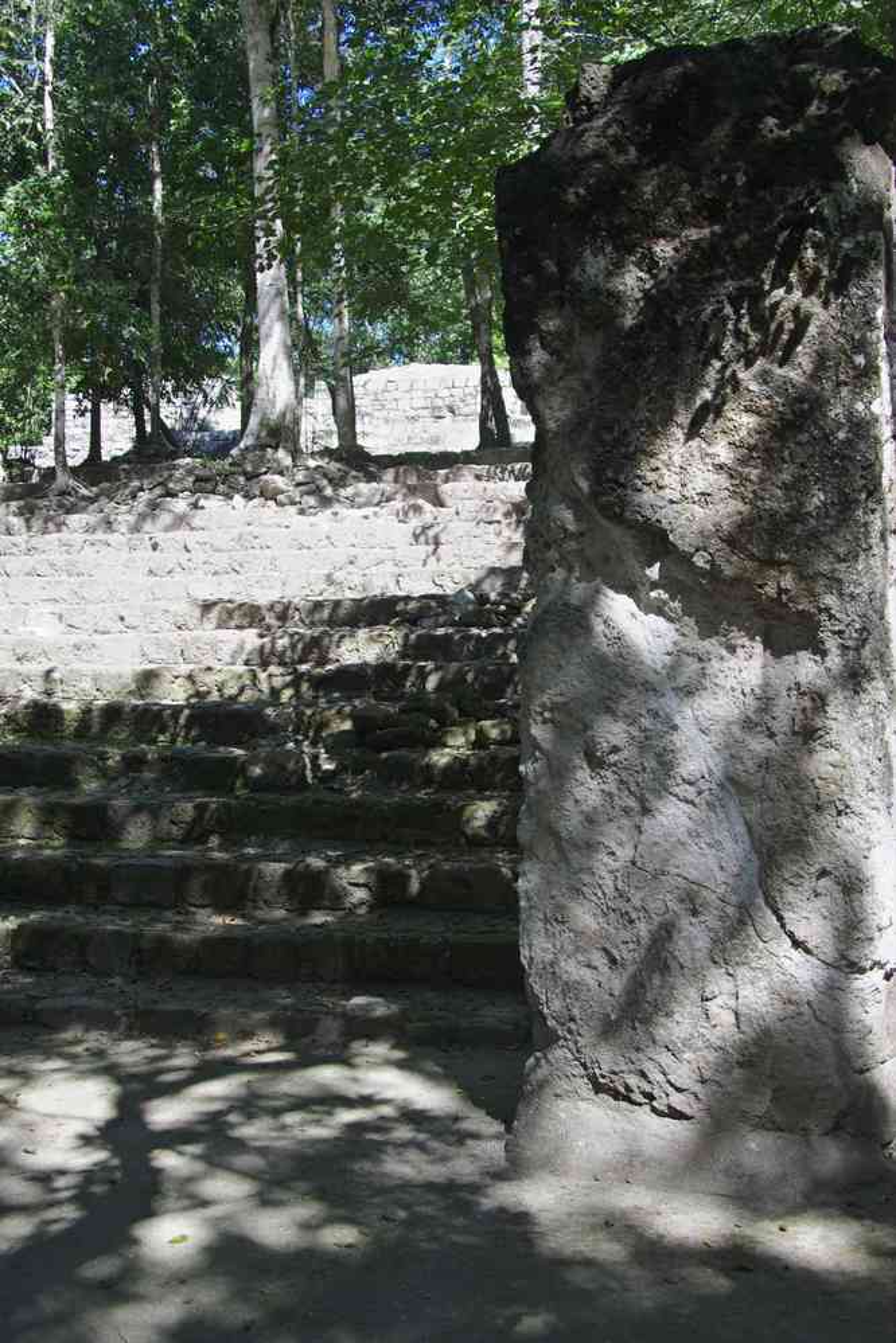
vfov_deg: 48.1
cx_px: 448
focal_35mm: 40
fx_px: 1506
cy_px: 672
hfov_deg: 33.1
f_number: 5.6
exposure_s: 1/125
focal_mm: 26.9
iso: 400
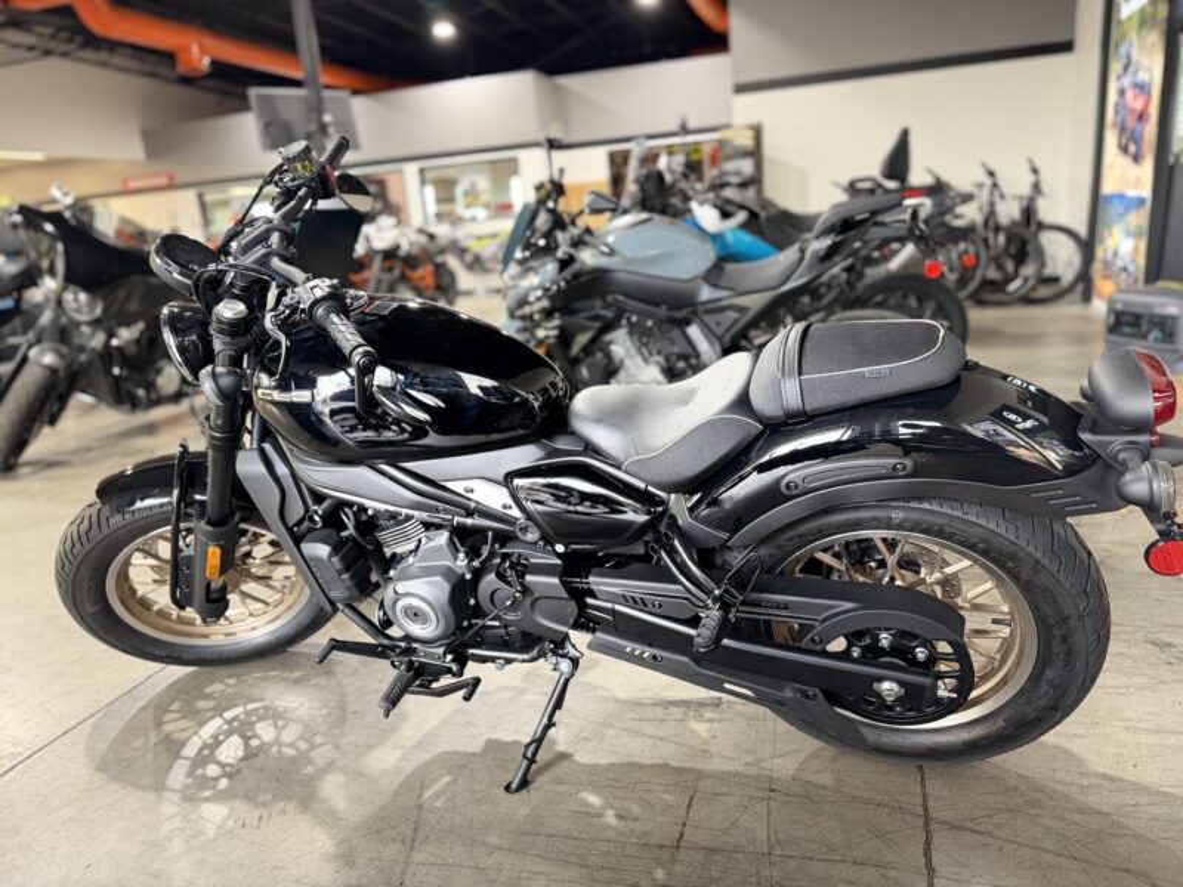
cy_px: 444
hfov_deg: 71.6
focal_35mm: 24
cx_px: 592
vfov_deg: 56.8
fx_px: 820
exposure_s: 1/60
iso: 320
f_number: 1.78
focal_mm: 6.76
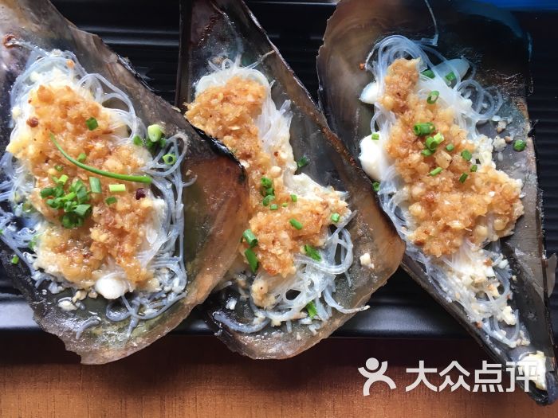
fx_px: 467
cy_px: 209
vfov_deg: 48.2
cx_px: 279
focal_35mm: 29
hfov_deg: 61.7
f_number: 2.2
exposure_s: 1/33
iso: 64
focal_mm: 4.15
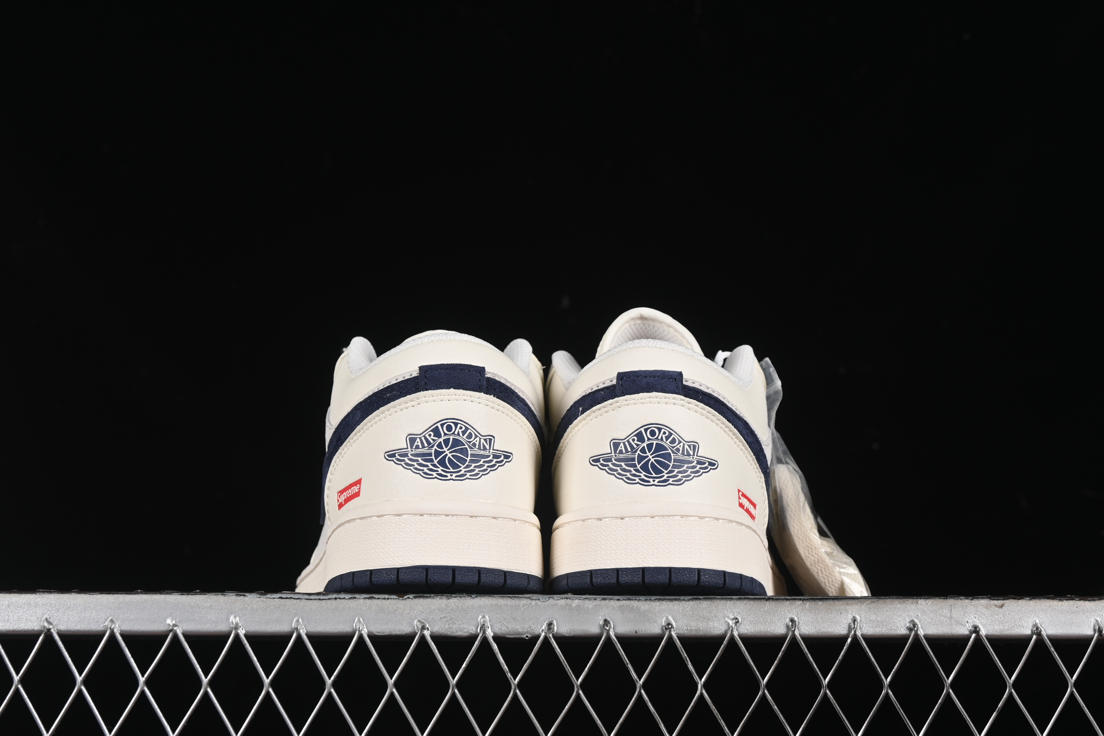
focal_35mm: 75
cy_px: 368
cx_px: 552
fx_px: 2300
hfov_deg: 27.0
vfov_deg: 18.2
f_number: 8
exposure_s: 1/80
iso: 160
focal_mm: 50
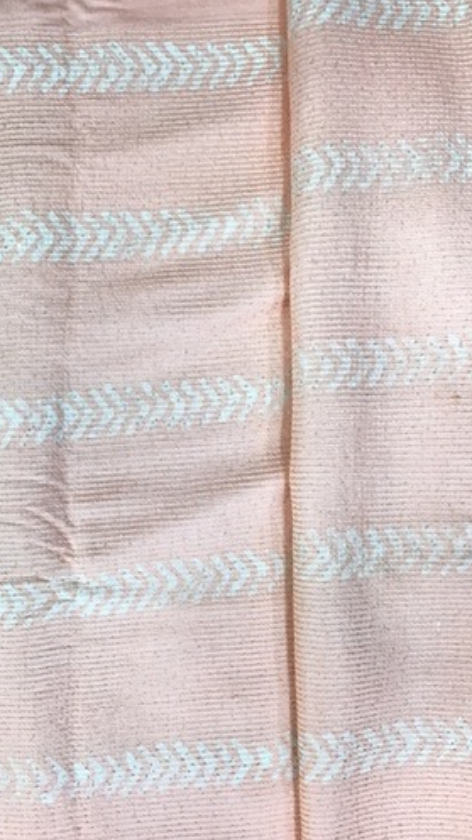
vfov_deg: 58.0
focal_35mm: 34
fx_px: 758
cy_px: 419
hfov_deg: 34.5
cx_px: 185
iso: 64
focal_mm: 3.3
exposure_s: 1/33
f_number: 2.4
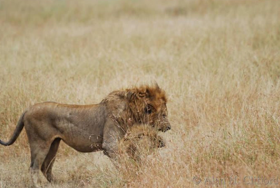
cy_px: 92
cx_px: 144
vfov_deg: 2.2
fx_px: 4874
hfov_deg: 3.3
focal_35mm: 626
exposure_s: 1/400
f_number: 5.6
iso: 450
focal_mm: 400
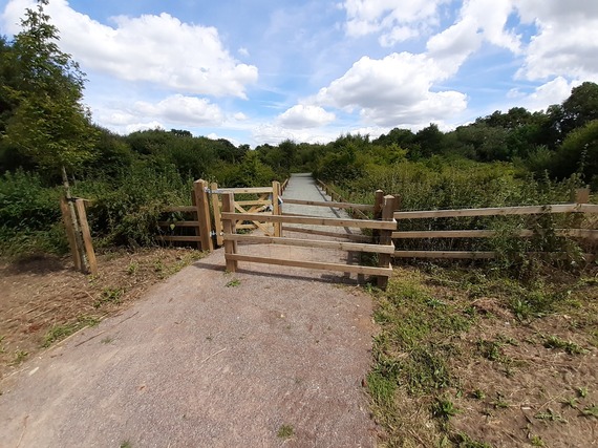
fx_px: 224
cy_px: 224
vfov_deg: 89.9
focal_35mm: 13
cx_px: 299
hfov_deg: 106.2
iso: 40
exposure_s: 1/1266
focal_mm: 1.13
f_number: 2.2
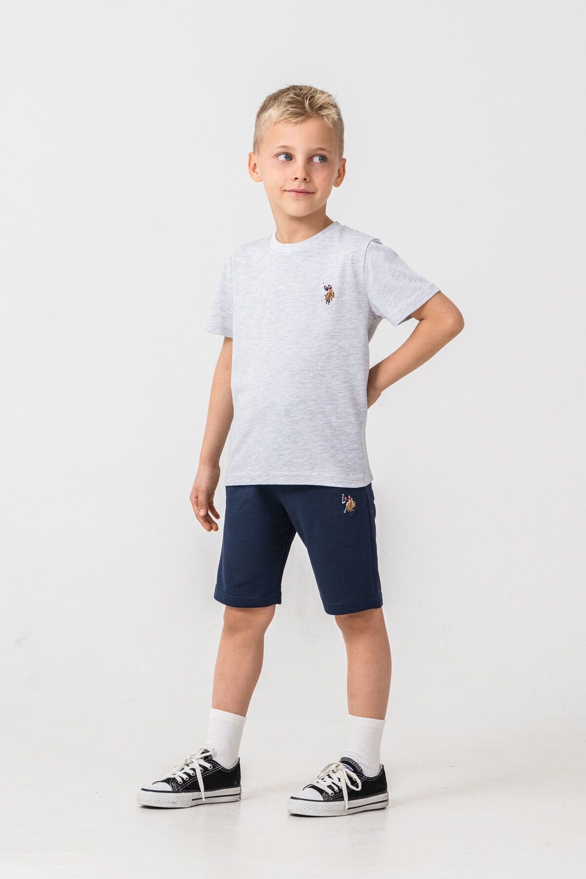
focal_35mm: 112
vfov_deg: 18.3
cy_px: 440
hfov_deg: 12.2
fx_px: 2734
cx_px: 293
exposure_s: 1/160
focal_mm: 75
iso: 160
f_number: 7.1
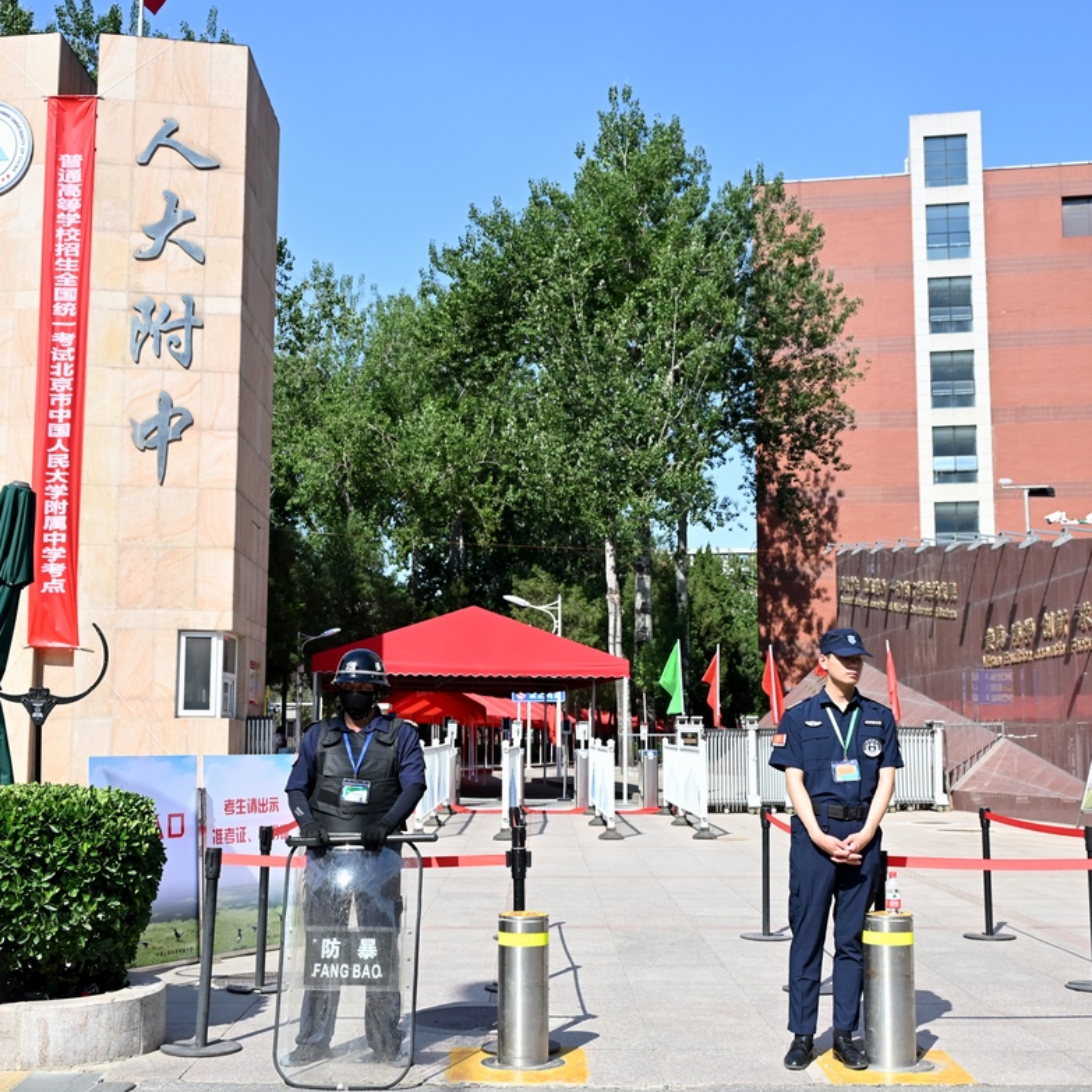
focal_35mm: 43
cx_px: 561
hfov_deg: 39.2
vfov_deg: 39.2
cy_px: 537
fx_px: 1535
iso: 800
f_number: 5
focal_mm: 33
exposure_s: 1/4000
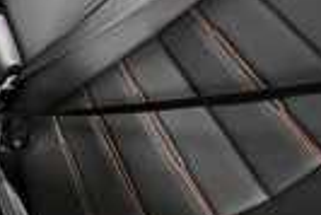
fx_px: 402
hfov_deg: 30.5
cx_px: -128
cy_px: 33
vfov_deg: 29.0
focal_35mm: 45
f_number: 4.5
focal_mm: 10
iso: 7200
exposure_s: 1/60
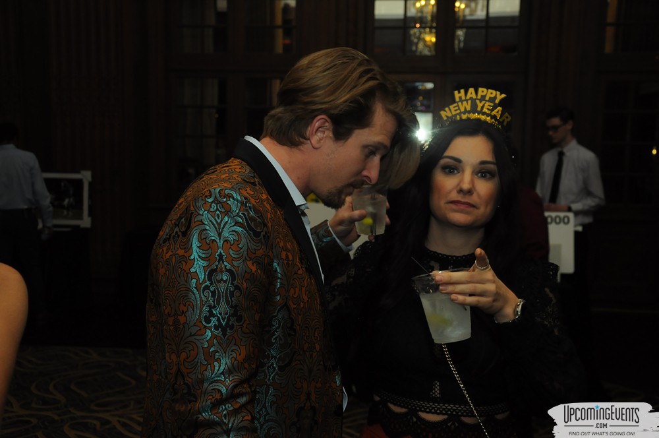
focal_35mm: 48
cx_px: 330
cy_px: 219
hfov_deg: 41.2
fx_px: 878
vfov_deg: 28.0
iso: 800
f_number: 5.6
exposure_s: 1/60
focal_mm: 32
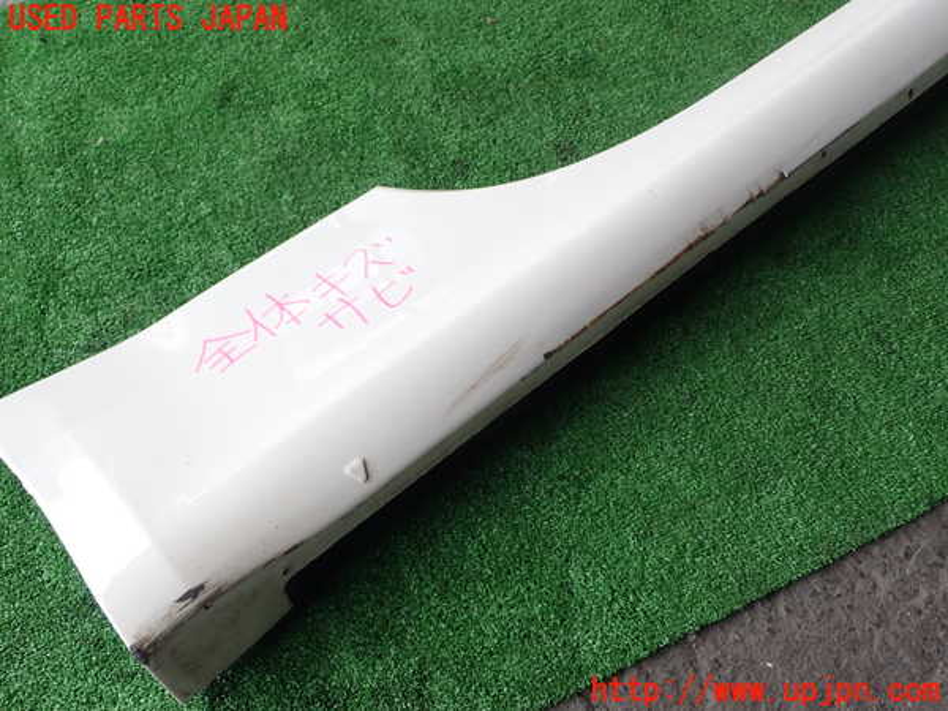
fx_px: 822
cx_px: 474
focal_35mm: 30
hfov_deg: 60.0
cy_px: 356
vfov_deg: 46.8
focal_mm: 5.4
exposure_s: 1/160
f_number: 3.2
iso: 100
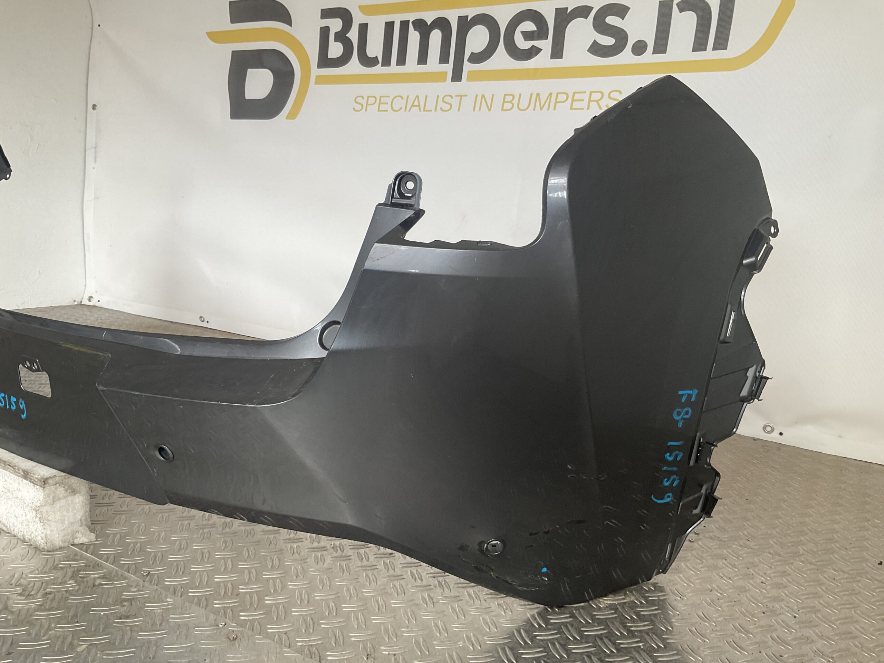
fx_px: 741
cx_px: 442
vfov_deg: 48.2
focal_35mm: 29
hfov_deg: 61.7
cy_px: 332
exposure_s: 1/120
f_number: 1.8
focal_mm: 3
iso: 40
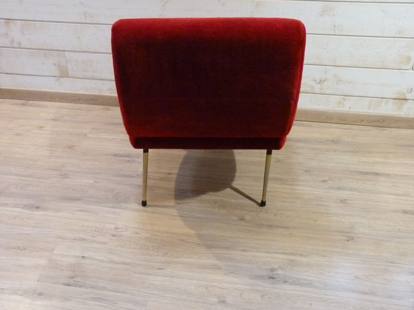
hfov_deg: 45.8
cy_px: 155
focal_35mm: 41
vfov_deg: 35.1
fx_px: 490
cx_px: 207
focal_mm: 7.3
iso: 800
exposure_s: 1/25
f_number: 3
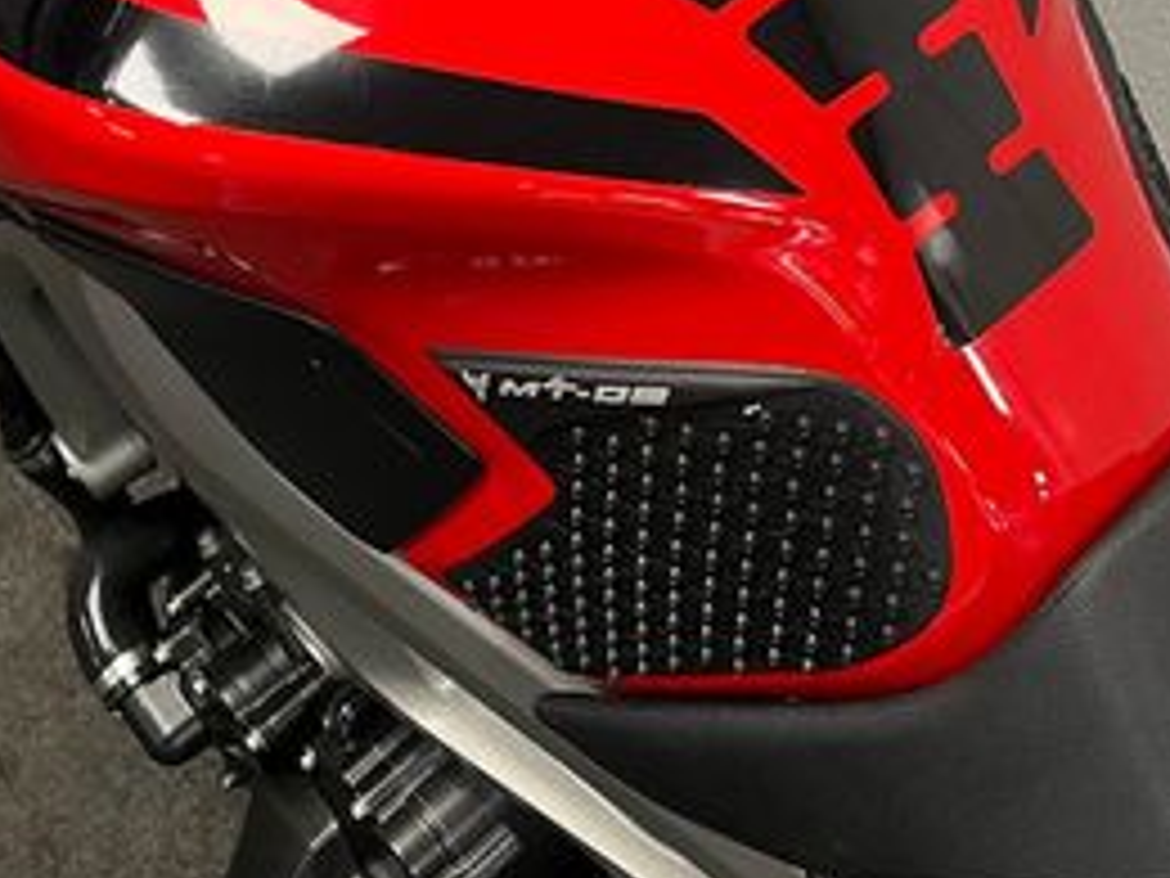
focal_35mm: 64
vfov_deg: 21.3
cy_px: -180
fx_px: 2163
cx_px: 482
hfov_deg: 30.2
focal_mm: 5.1
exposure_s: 1/50
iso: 100
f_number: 1.6
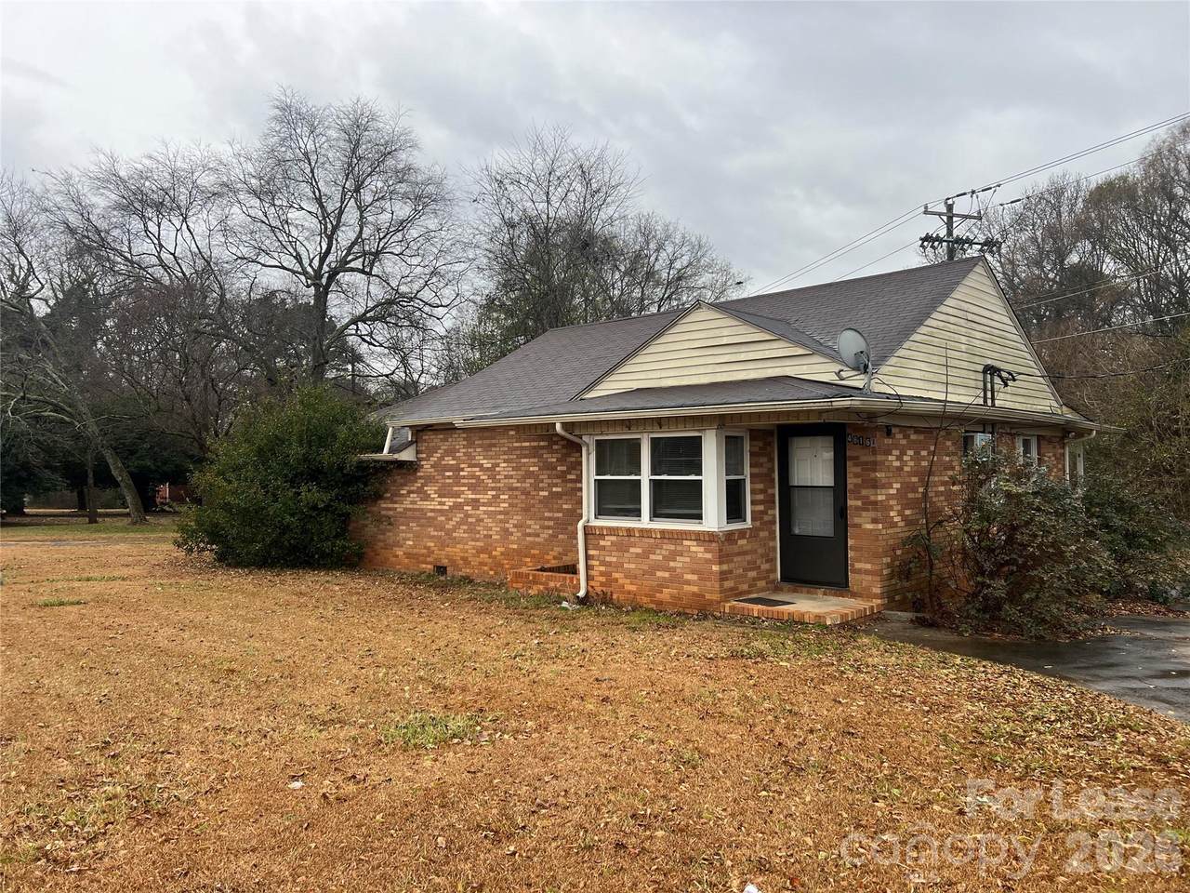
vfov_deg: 53.1
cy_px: 446
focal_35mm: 26
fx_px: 894
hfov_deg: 67.3
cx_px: 595
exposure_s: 1/696
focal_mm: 5.7
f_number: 1.5
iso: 50
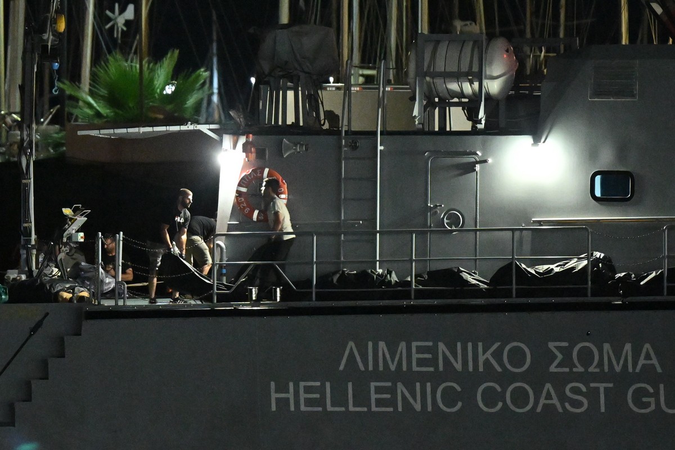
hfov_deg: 10.3
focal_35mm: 200
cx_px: 338
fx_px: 3750
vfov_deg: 6.9
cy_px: 225
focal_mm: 200
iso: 2500
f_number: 2.8
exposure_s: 1/40
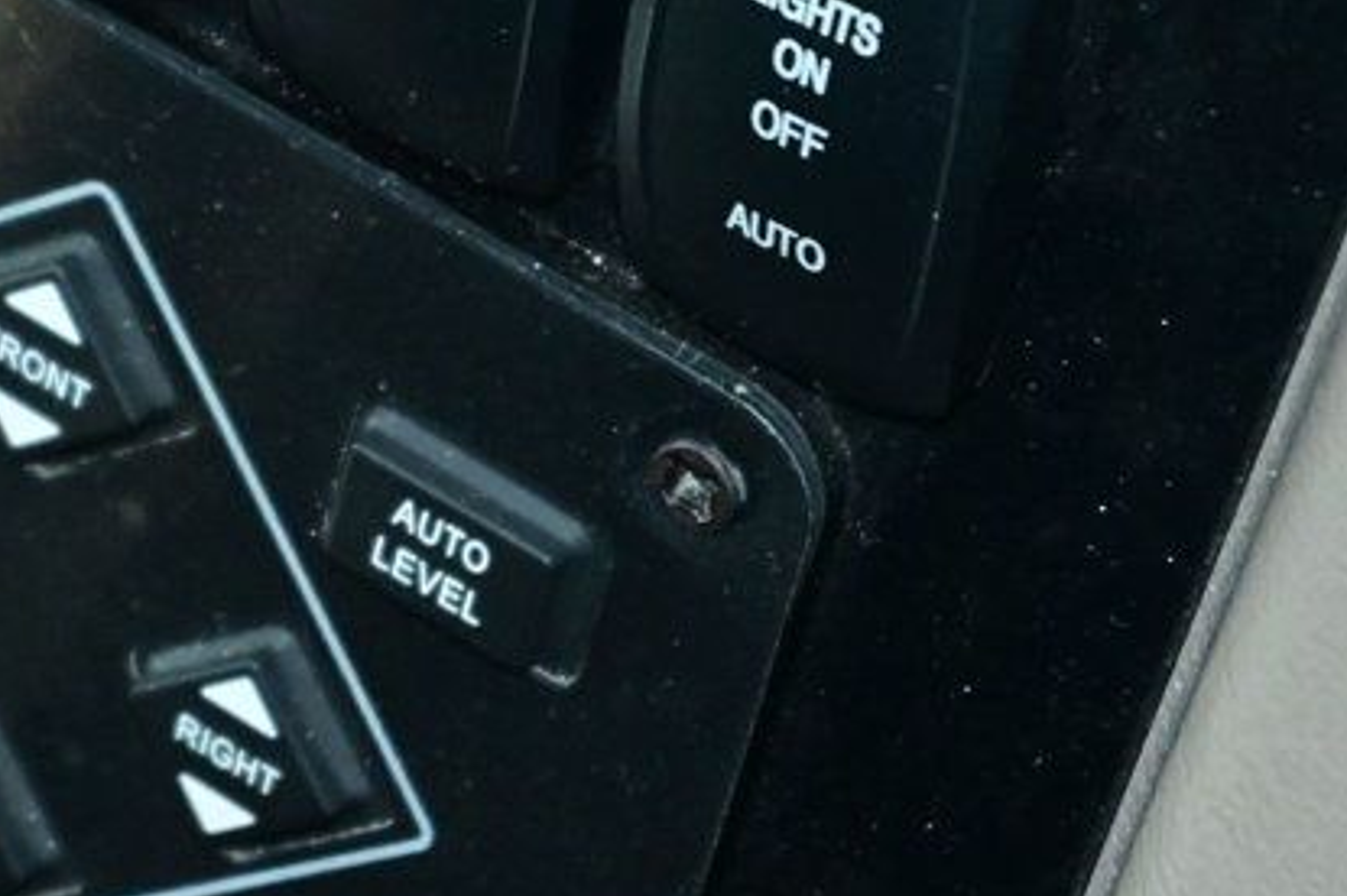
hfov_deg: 11.1
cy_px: 91
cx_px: 331
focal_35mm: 185
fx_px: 6916
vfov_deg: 7.4
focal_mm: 50
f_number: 6.3
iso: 4500
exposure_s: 1/80
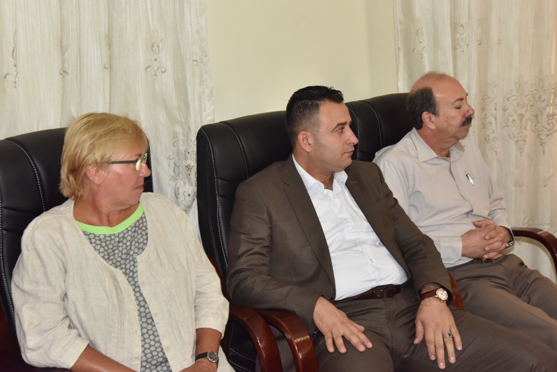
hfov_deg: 33.9
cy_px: 173
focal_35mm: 59
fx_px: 913
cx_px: 276
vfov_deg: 23.0
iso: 2500
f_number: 6.3
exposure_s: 1/160
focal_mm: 50
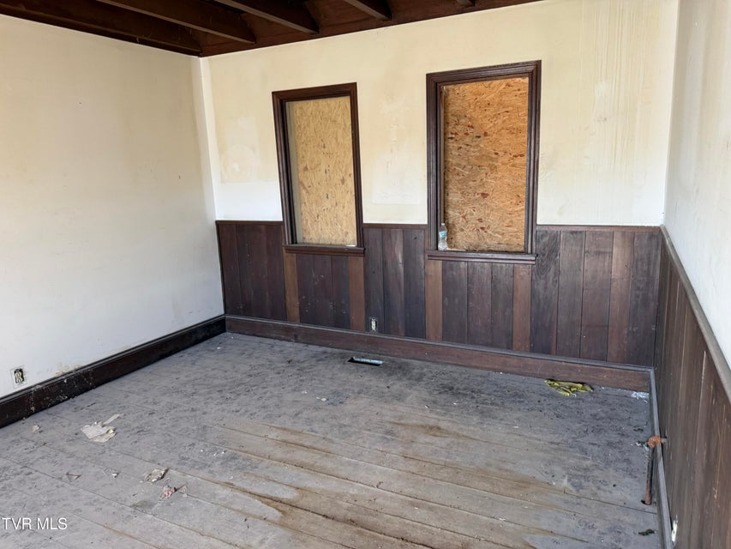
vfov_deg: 56.8
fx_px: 507
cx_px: 366
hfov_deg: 71.6
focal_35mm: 24
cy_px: 274
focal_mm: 6.76
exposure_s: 1/98
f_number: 1.78
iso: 200
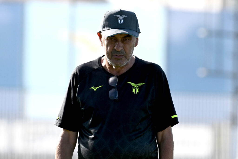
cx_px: 119
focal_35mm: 600
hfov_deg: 3.4
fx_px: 3967
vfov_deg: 2.3
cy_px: 80
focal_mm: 400
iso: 640
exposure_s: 1/1600
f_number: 5.6
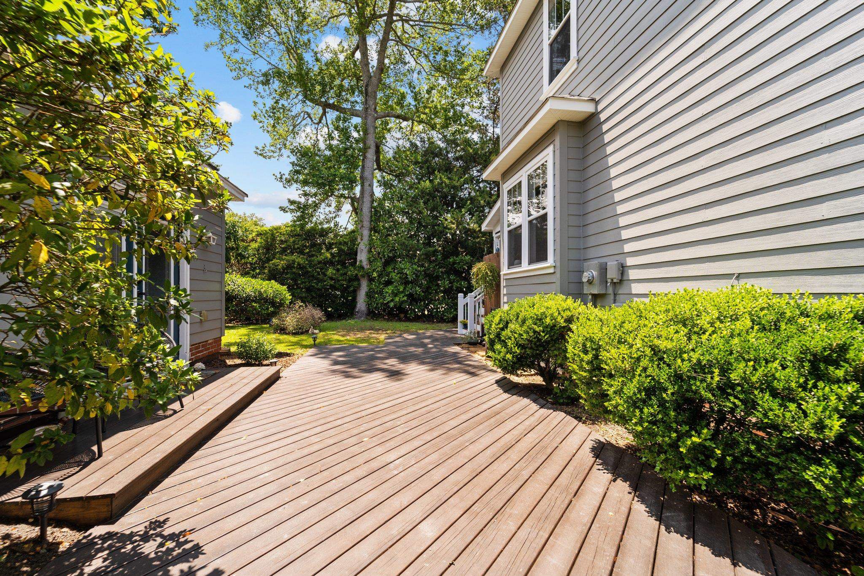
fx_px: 336
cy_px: 288
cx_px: 432
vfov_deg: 81.2
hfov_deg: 104.3
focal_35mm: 14
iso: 100
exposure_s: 1/100
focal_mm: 14
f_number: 8
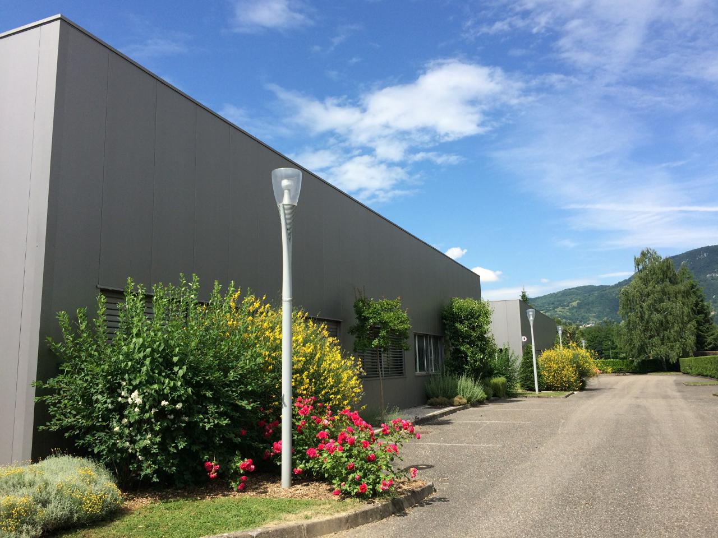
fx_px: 602
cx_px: 359
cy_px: 269
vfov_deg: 48.2
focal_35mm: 29
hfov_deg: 61.7
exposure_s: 1/1786
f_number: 2.2
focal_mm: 4.15
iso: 32
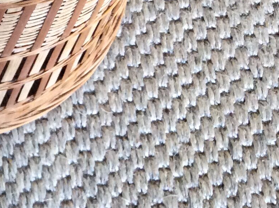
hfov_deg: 17.5
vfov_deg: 12.9
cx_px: -55
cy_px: -132
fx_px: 861
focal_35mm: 107
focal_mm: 3.3
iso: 160
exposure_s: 1/25
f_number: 2.4
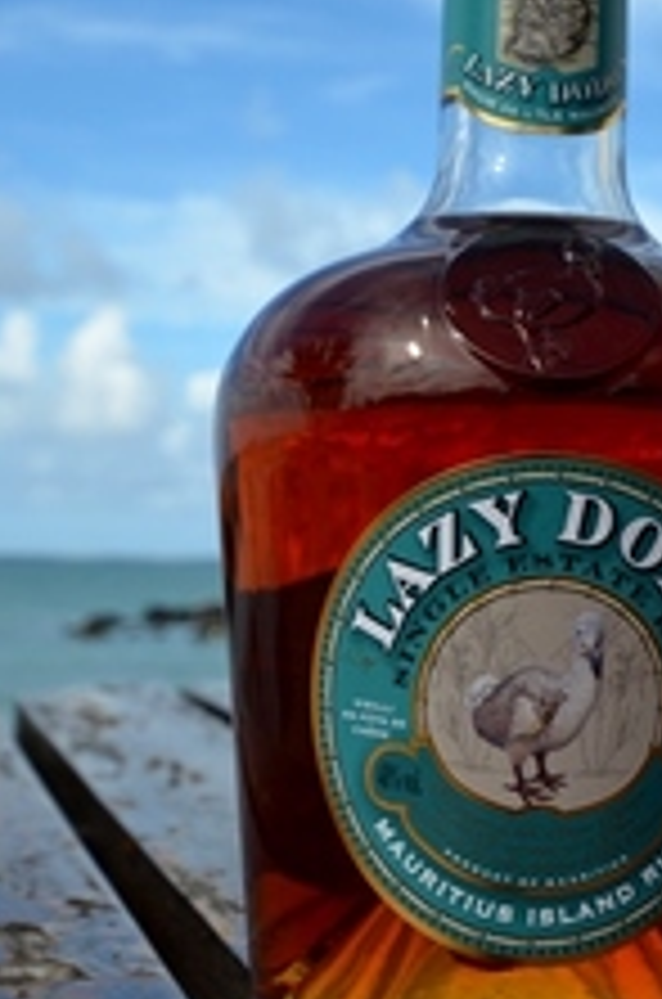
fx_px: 1801
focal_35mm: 65
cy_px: 432
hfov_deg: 20.6
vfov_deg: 31.0
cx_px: 520
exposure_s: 1/250
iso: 100
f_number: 8
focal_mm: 24
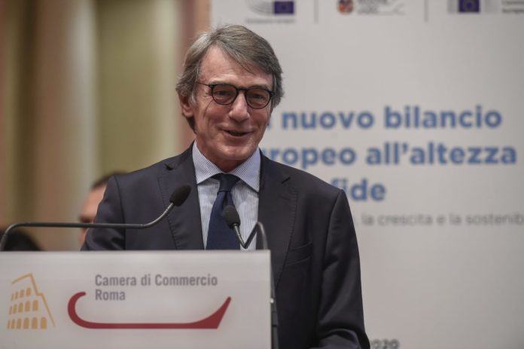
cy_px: 174
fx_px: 5818
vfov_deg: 3.4
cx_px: 262
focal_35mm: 400
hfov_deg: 5.2
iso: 4000
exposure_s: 1/125
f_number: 5
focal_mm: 400
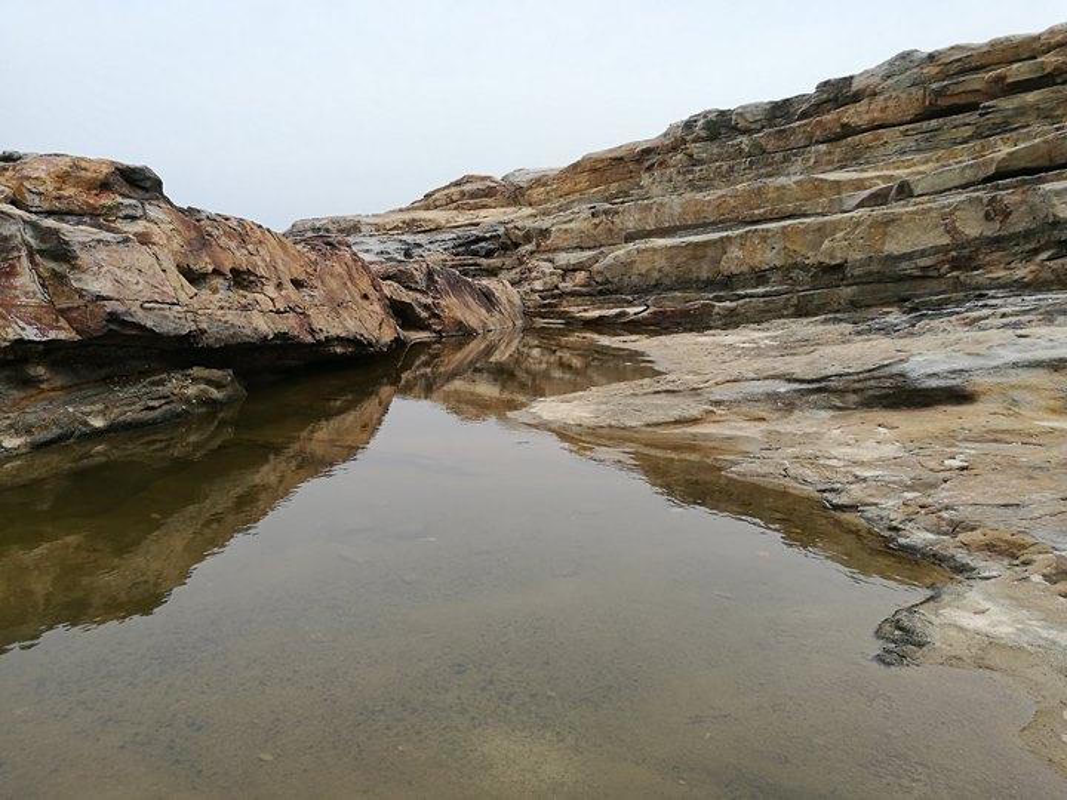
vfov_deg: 51.4
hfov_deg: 65.3
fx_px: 832
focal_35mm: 27
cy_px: 400
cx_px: 534
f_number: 2.2
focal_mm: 4.5
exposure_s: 1/816
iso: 50
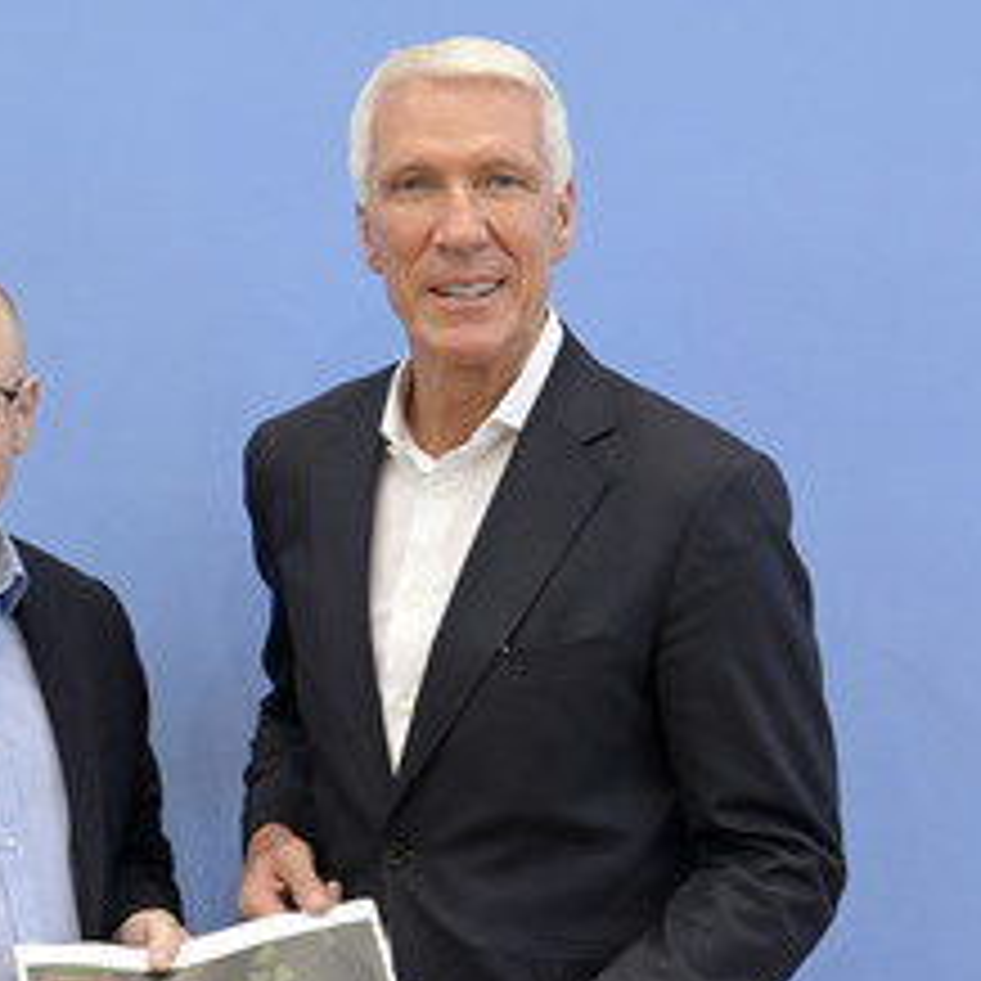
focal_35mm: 88
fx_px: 2821
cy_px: 634
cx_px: 250
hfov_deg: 19.6
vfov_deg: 19.7
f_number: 4.5
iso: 4000
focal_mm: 50
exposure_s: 1/400
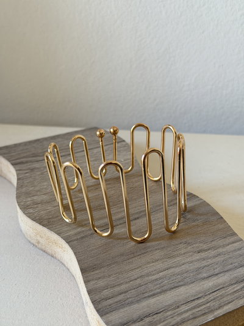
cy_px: 163
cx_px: 122
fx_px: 451
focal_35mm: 48
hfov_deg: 30.3
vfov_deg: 39.6
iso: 125
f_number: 1.78
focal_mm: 6.76
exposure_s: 1/60
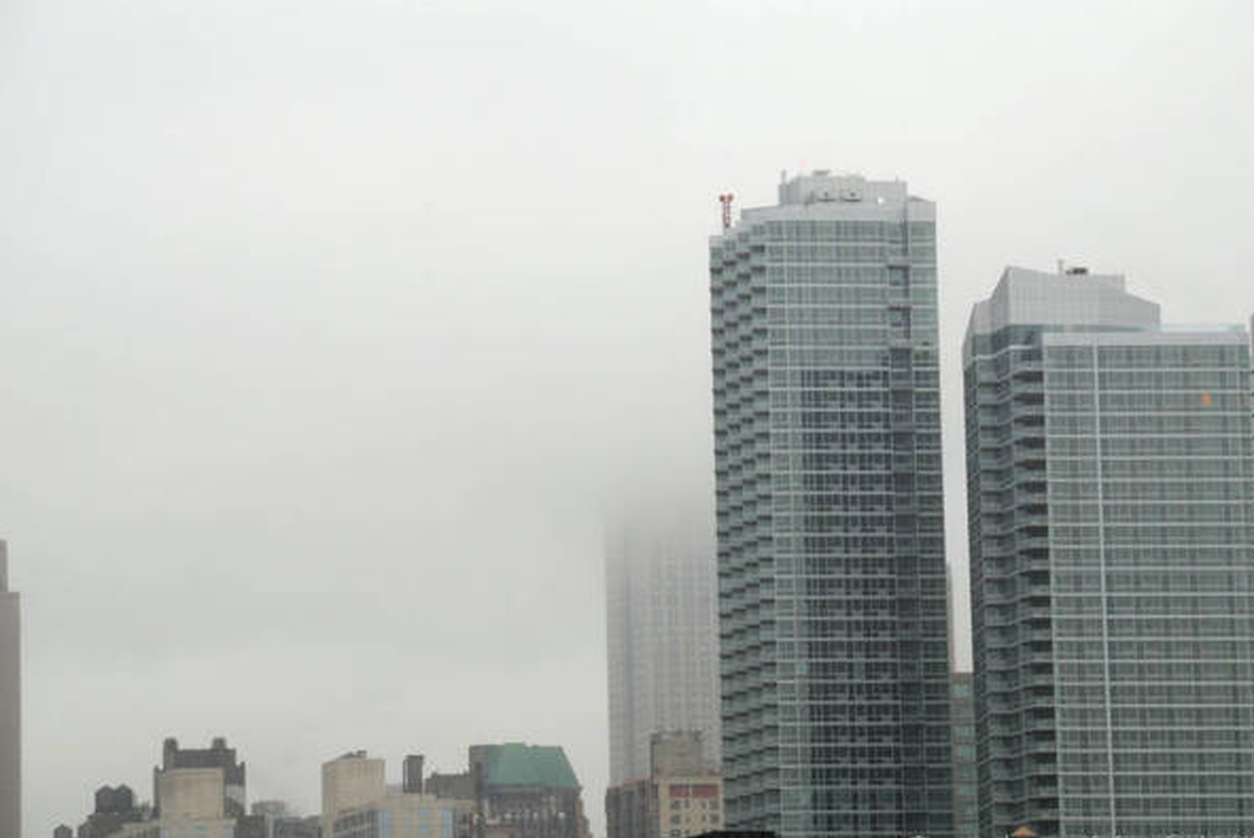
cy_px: 409
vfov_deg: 7.4
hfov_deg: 11.0
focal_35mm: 187
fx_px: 6504
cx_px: 654
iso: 100
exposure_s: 1/125
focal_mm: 105
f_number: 7.1
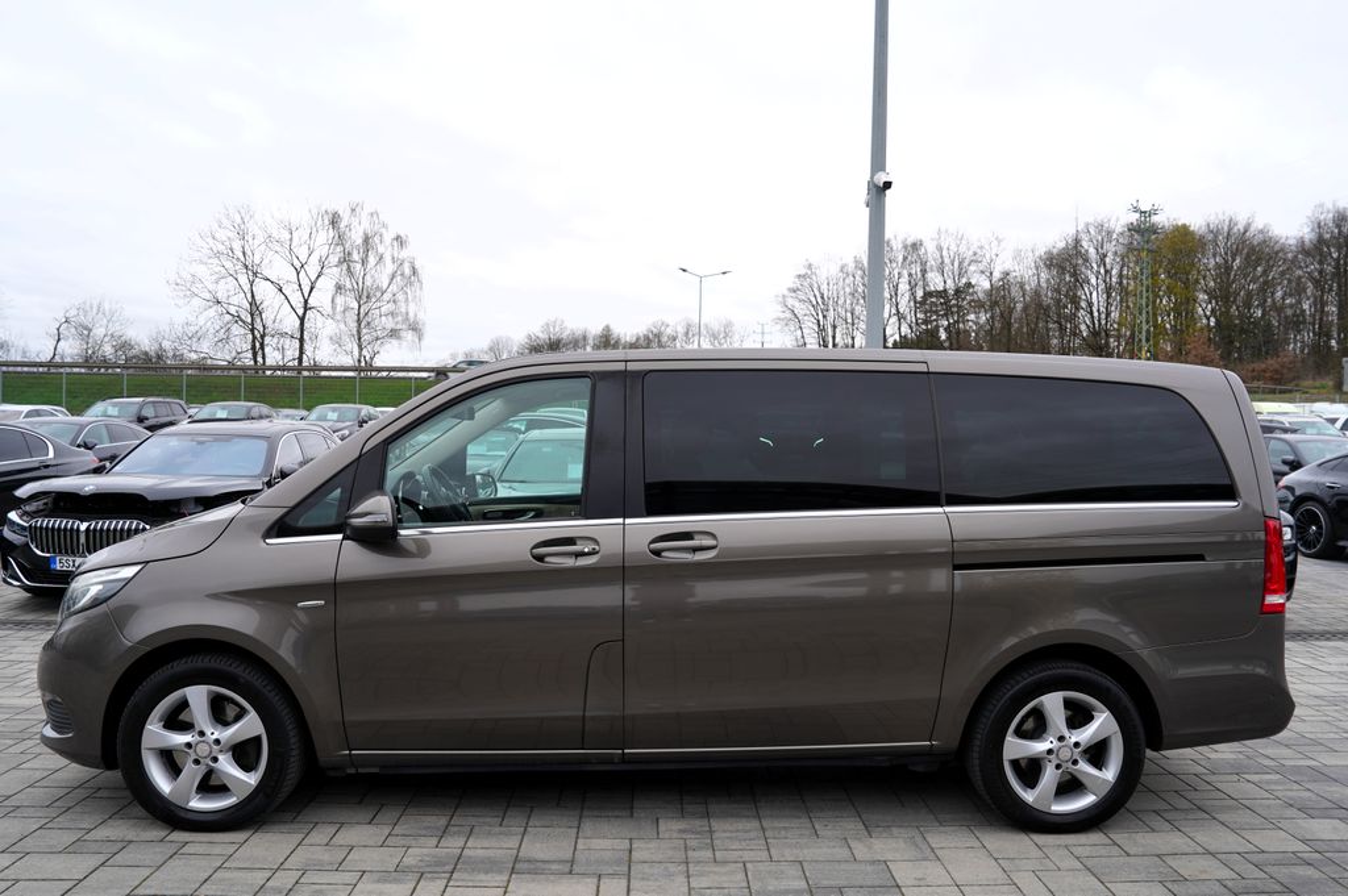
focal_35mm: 24
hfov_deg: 73.8
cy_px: 448
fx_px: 898
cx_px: 674
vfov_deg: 53.1
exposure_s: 1/100
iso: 100
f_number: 5
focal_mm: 24
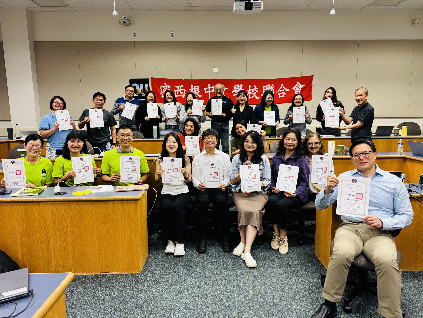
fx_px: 293
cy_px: 159
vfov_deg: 56.8
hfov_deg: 71.6
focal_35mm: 24
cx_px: 212
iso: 160
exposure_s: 1/60
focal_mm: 6.76
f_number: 1.78
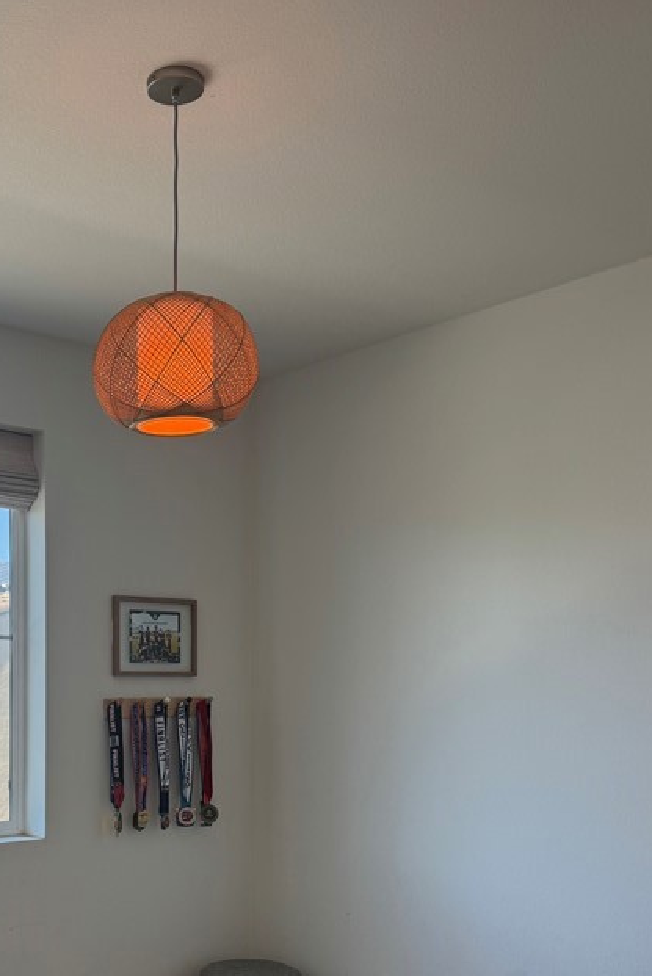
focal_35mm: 41
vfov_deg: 46.1
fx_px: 1113
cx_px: 110
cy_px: 700
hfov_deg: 31.6
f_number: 1.78
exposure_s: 1/205
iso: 80
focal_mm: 6.76
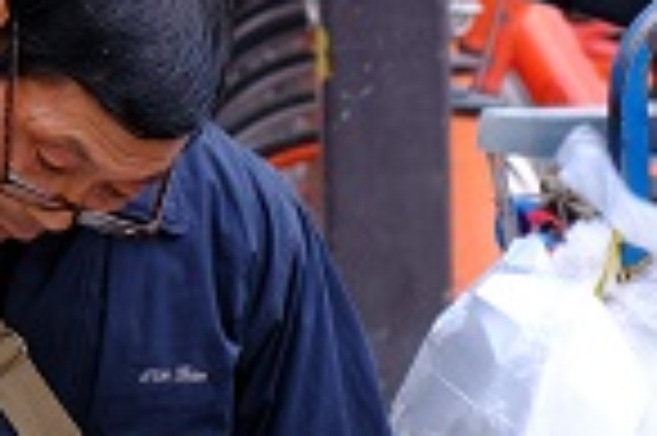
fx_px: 6034
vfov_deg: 4.1
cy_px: 396
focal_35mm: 331
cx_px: 720
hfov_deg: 6.2
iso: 400
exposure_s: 1/14
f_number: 4
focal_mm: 46.3
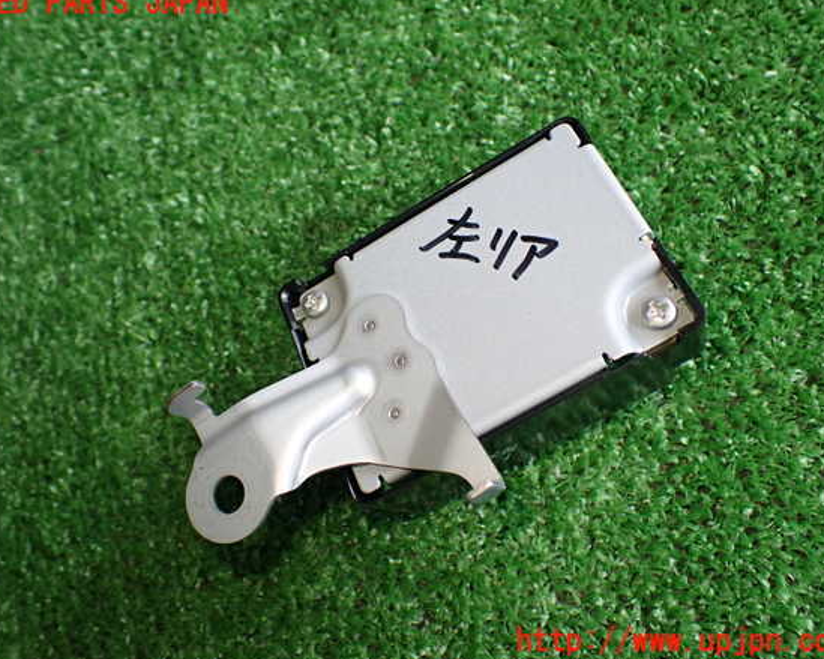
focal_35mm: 32
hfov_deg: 55.7
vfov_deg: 45.8
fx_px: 780
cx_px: 405
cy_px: 323
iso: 250
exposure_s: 1/125
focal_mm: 5.4
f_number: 2.3
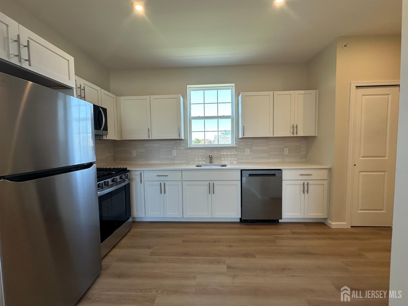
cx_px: 204
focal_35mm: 14
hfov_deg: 102.1
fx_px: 165
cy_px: 153
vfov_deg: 85.7
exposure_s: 1/120
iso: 80
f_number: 2.2
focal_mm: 2.22
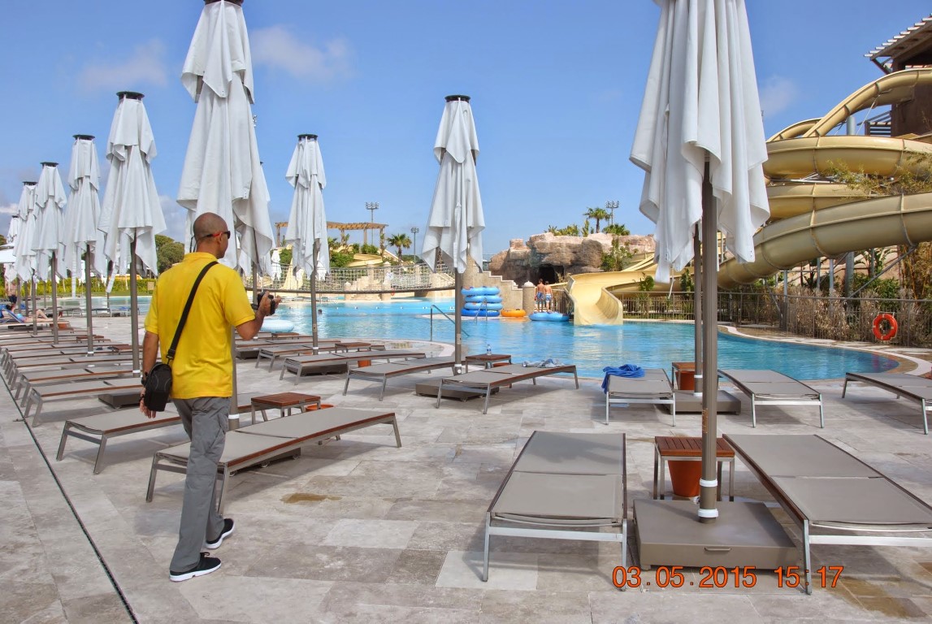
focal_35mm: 27
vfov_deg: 48.1
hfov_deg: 67.3
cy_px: 312
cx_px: 466
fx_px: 700
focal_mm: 18
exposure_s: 1/250
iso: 100
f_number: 8
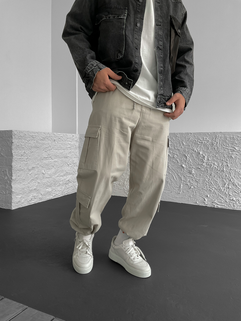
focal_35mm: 29
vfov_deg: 61.7
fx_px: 269
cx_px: 120
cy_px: 160
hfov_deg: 48.2
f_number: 1.8
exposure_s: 1/120
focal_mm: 3
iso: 64
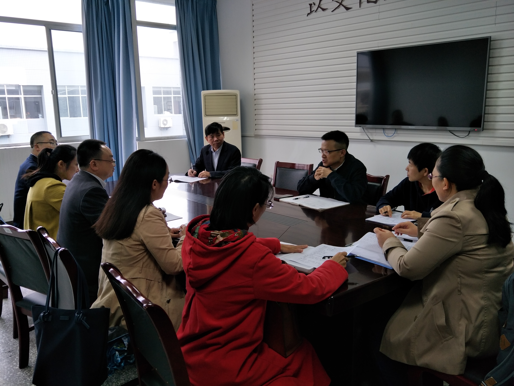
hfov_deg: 71.6
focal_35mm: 24
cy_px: 193
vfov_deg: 56.8
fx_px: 356
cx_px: 257
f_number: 1.7
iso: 136
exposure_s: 1/33
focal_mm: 4.1
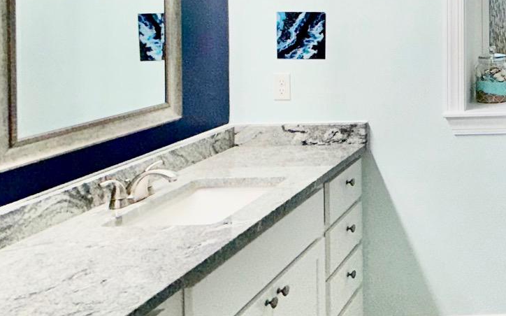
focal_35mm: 42
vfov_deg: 28.7
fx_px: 579
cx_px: 598
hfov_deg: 36.9
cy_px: 3
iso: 64
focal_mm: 2.22
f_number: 2.2
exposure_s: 1/122
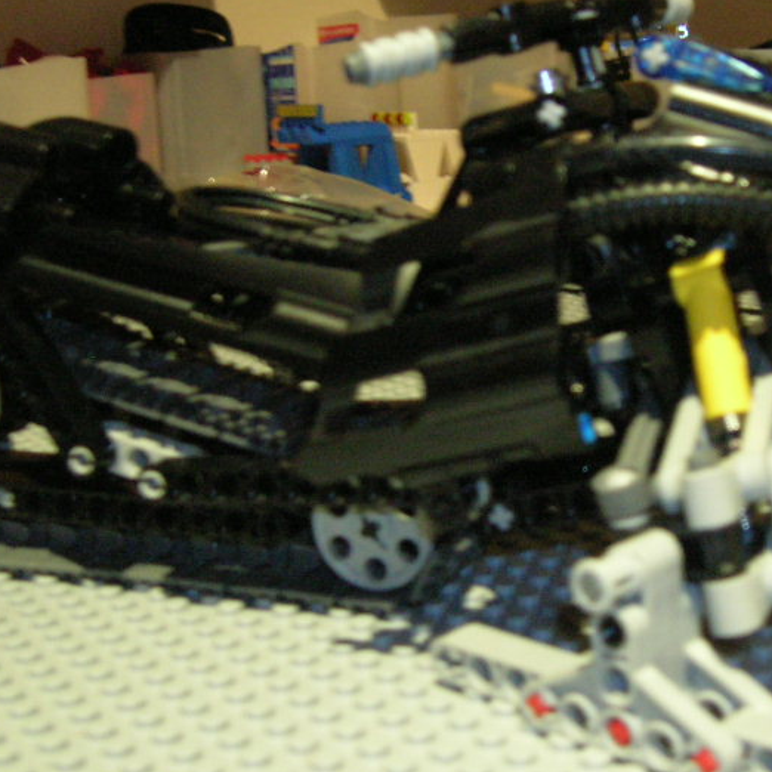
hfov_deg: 28.8
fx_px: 1489
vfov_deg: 29.1
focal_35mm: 59
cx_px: 525
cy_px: 387
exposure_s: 1/2.5
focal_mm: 5.7
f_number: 2.9
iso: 200
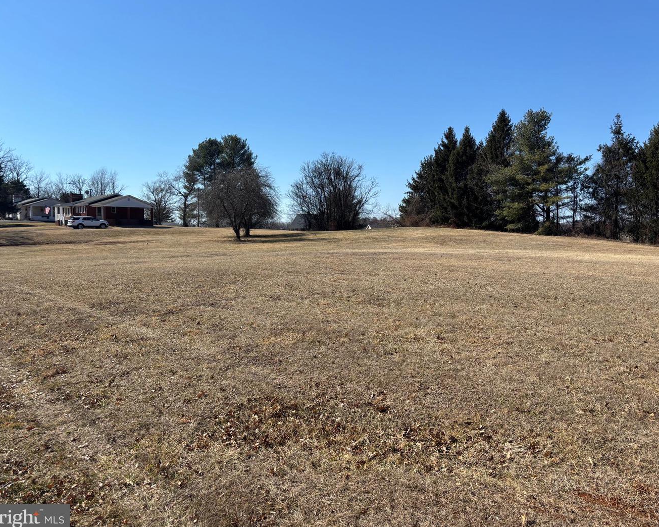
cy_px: 260
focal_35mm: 28
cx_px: 345
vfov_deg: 51.5
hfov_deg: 62.2
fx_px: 546
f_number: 1.6
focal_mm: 5.96
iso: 50
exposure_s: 1/3650
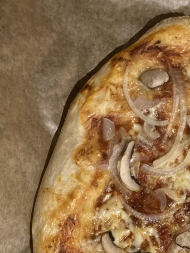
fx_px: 461
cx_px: 207
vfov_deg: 29.1
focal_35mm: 63
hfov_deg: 22.1
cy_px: 243
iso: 250
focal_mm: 3.99
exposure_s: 1/60
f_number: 1.8
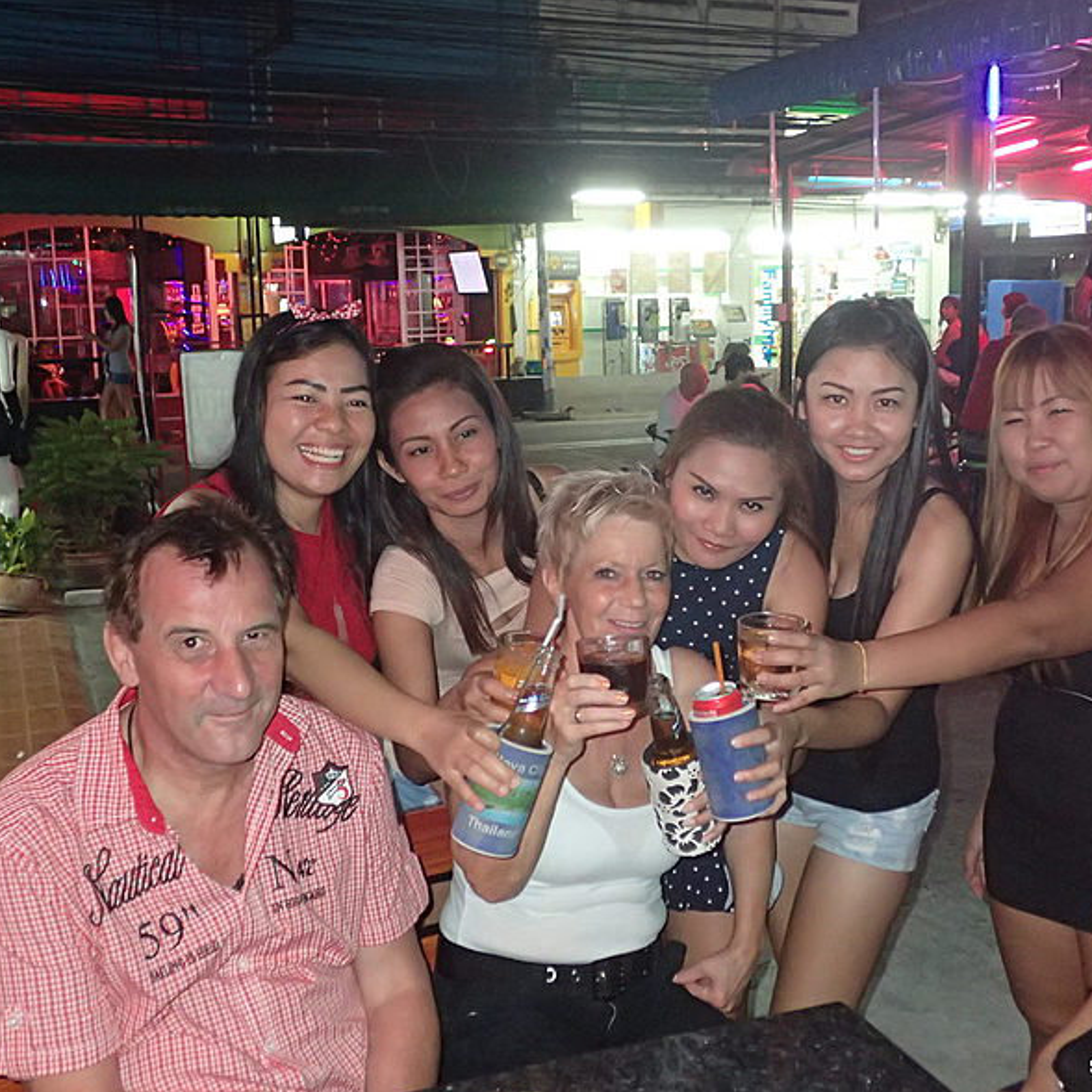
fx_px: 1499
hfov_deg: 39.9
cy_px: 554
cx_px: 630
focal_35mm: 42
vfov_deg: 40.0
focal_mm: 6.42
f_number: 2.6
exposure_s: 1/30
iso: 800
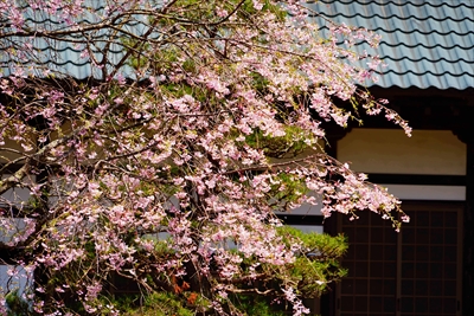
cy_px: 158
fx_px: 3161
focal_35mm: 240
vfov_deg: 5.7
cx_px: 237
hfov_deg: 8.6
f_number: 6.3
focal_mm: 240
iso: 100
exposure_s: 1/320
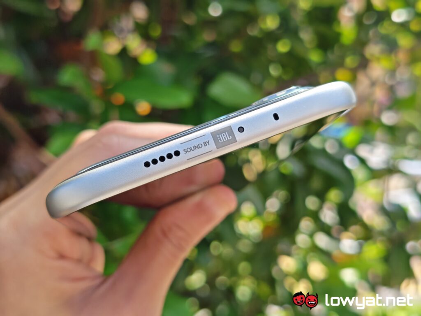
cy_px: 158
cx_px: 210
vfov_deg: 31.5
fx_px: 559
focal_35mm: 46
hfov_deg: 41.2
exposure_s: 1/1300
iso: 50
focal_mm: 5.4
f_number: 1.6
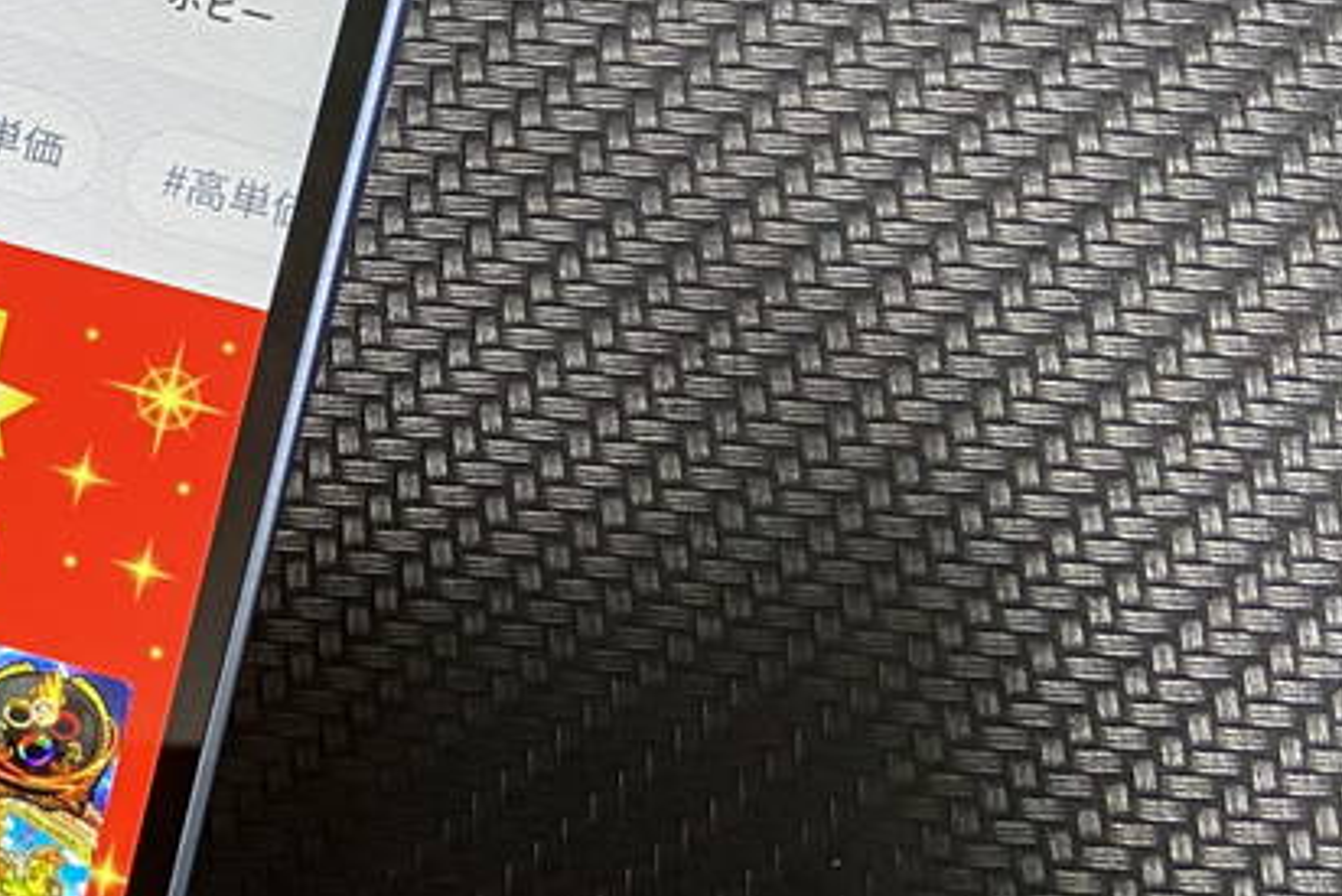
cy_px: 375
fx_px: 3132
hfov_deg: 22.0
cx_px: -358
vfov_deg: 16.3
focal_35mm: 84
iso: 200
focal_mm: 4.25
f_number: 1.8
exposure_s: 1/50
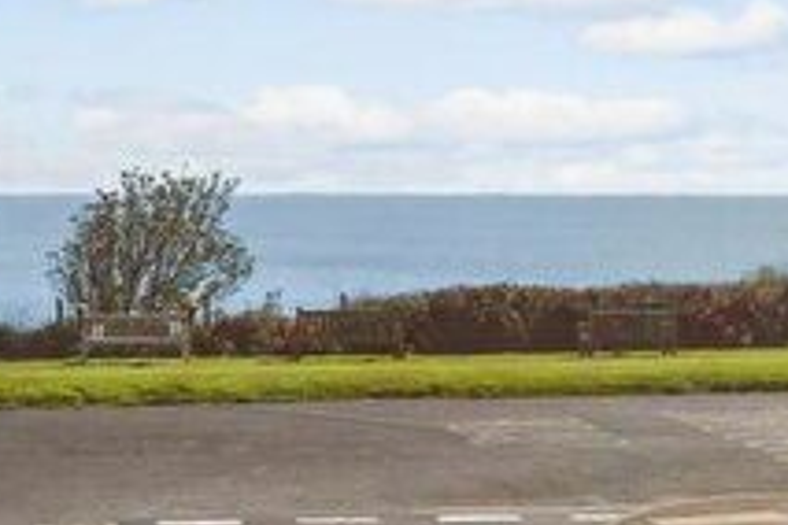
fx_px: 1795
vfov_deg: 16.6
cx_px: 111
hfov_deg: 24.2
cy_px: 238
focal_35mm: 82
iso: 160
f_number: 8
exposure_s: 1/800
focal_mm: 17
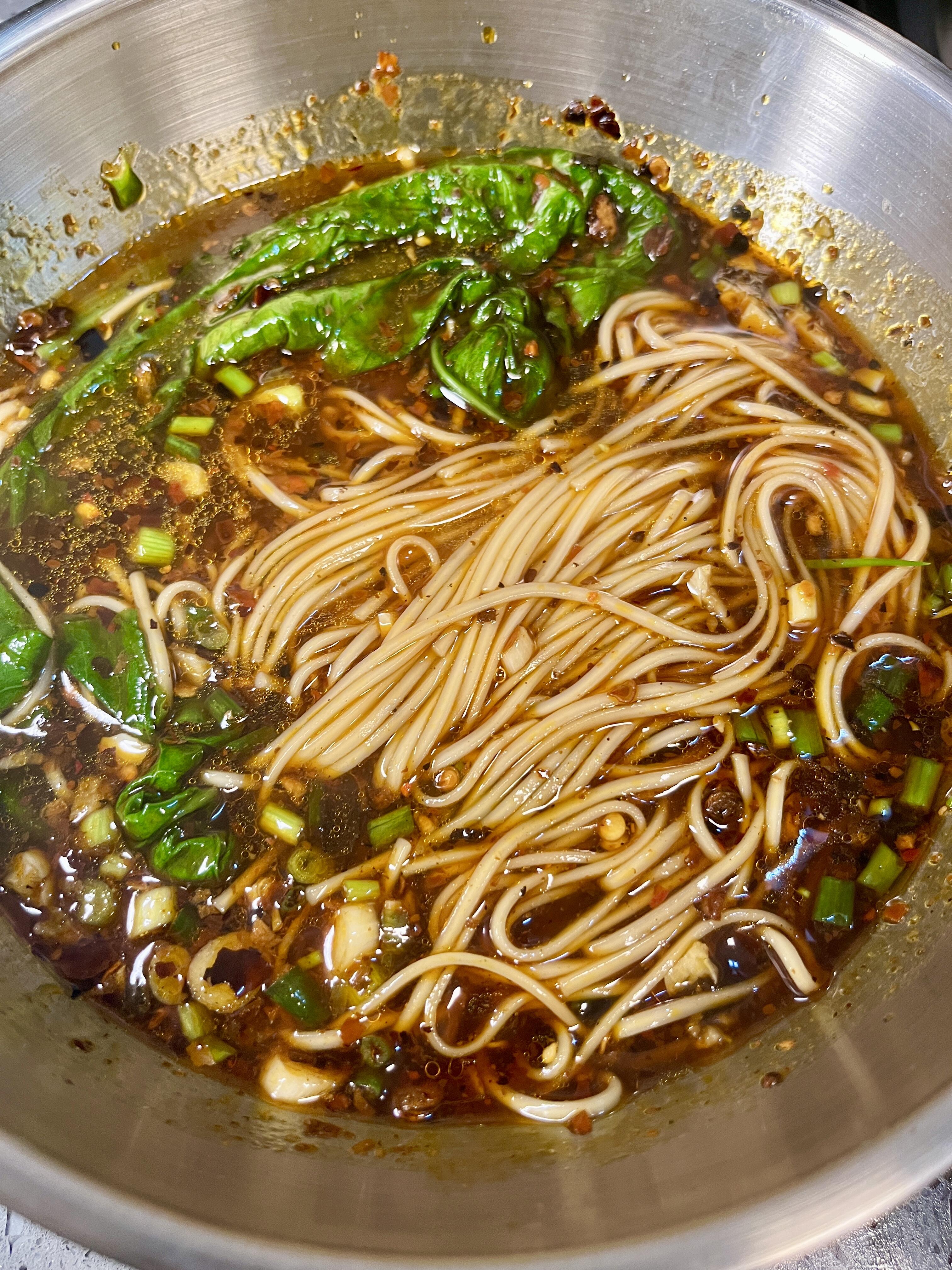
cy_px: 635
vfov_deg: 67.3
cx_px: 476
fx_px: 953
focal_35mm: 26
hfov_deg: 53.1
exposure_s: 1/60
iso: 200
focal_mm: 5.1
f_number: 1.6
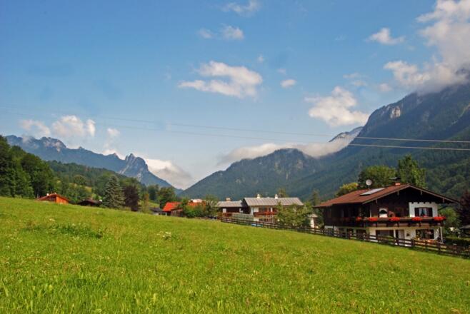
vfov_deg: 34.3
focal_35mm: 39
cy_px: 157
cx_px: 235
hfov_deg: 49.5
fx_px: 510
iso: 160
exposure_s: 1/100
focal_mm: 26
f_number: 16
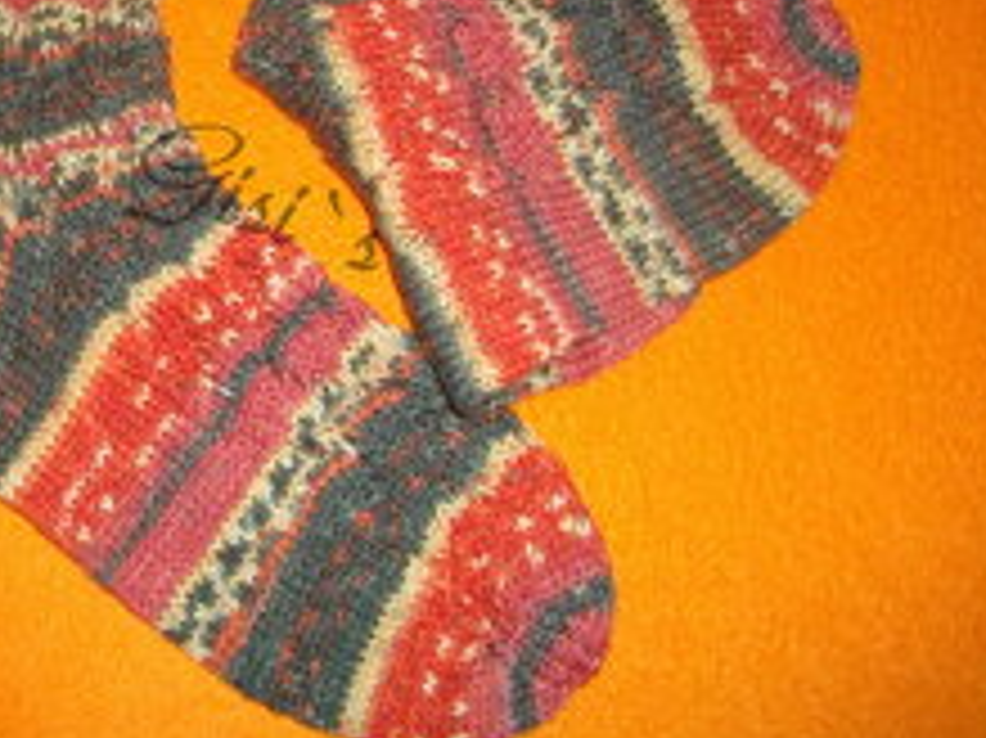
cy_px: 230
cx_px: 250
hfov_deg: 36.7
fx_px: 1452
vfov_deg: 28.3
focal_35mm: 51
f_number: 2.9
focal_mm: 5.7
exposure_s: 1/50
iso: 200
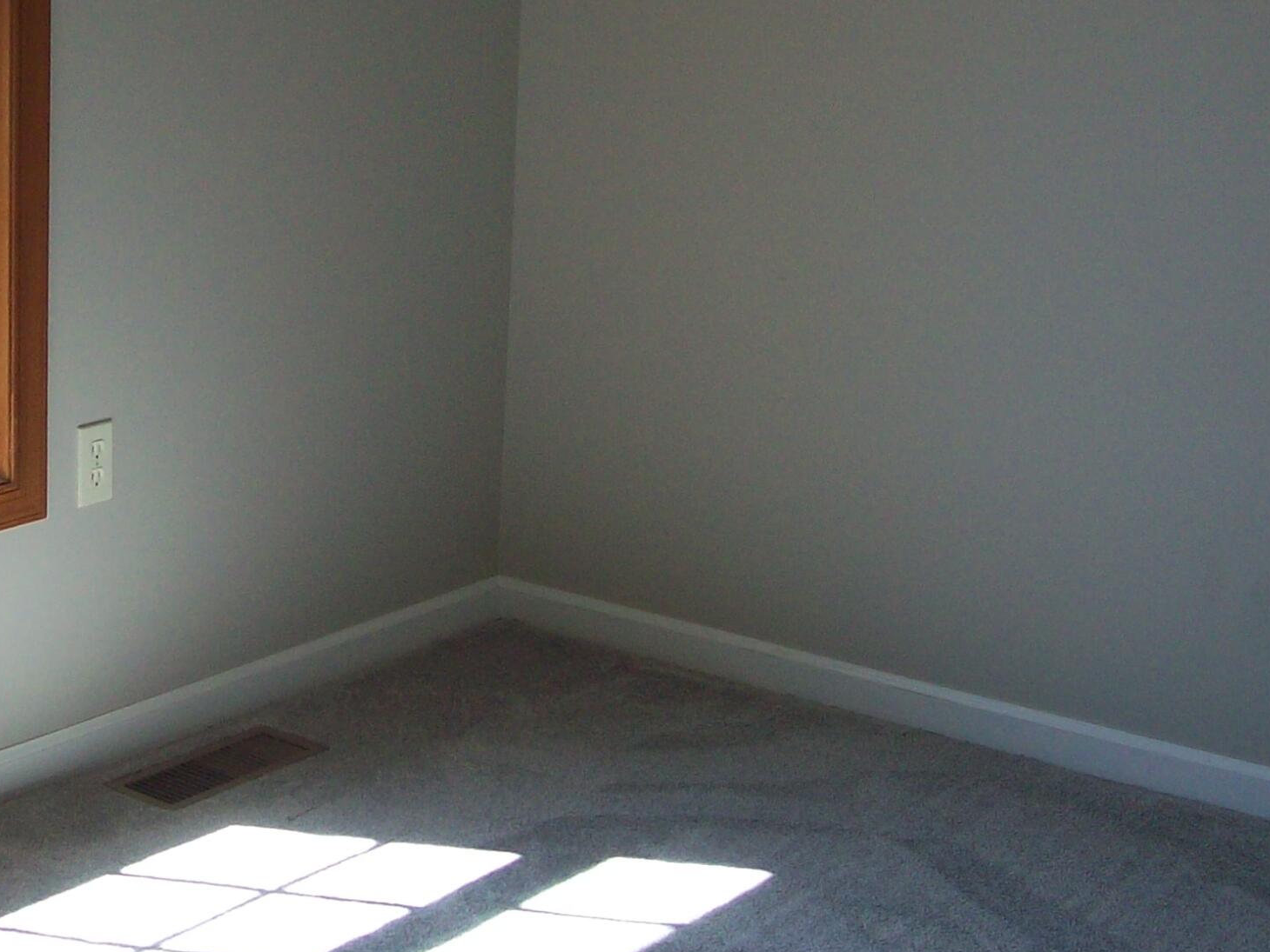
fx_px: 2716
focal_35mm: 74
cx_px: 266
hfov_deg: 25.9
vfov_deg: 19.9
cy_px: 352
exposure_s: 1/70.3
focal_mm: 6
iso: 80
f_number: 2.7
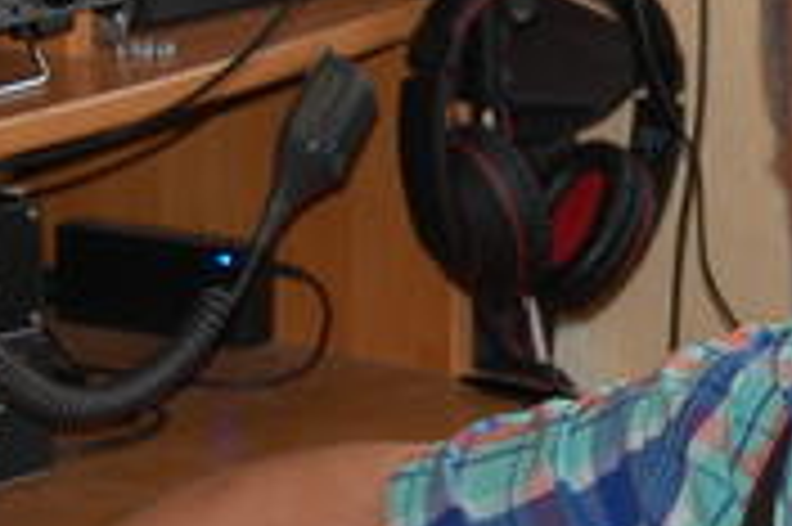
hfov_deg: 8.6
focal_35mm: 238
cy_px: 160
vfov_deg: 5.8
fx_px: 5237
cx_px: 731
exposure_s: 1/60
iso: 400
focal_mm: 35
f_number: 4.8
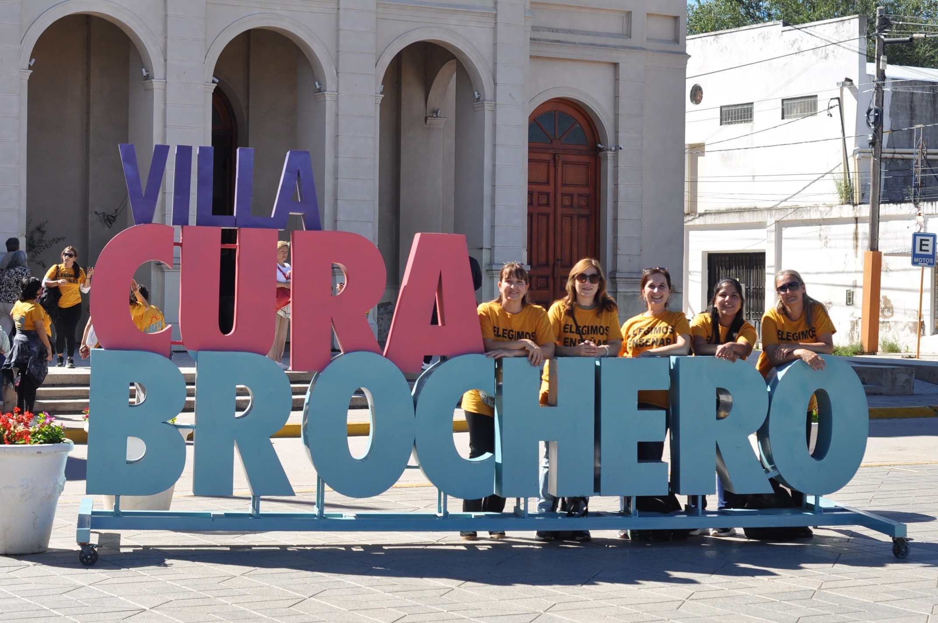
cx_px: 469
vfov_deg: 18.1
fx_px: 1952
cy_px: 312
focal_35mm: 75
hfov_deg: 27.0
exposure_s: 1/1250
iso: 400
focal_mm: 50
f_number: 5.6
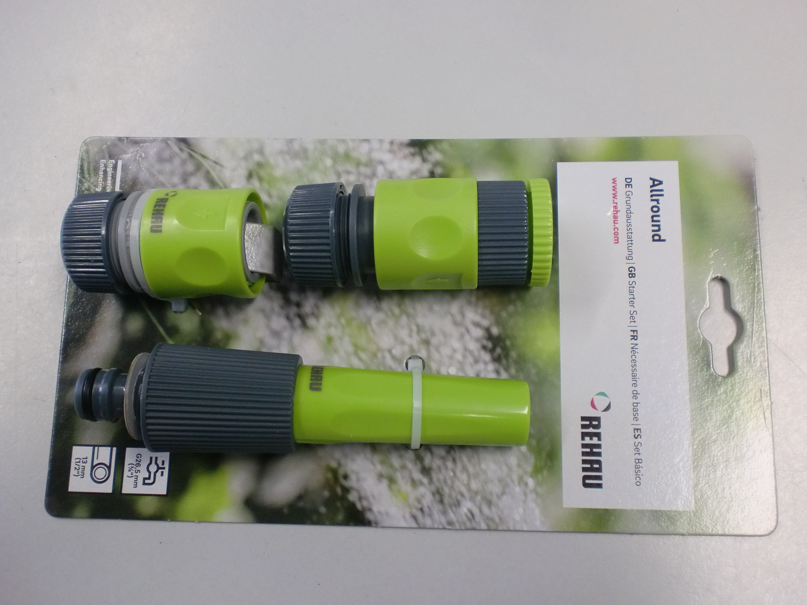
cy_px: 302
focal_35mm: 35
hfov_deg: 52.6
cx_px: 404
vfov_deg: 40.7
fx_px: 816
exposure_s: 1/60
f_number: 3.1
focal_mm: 6.3
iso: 200
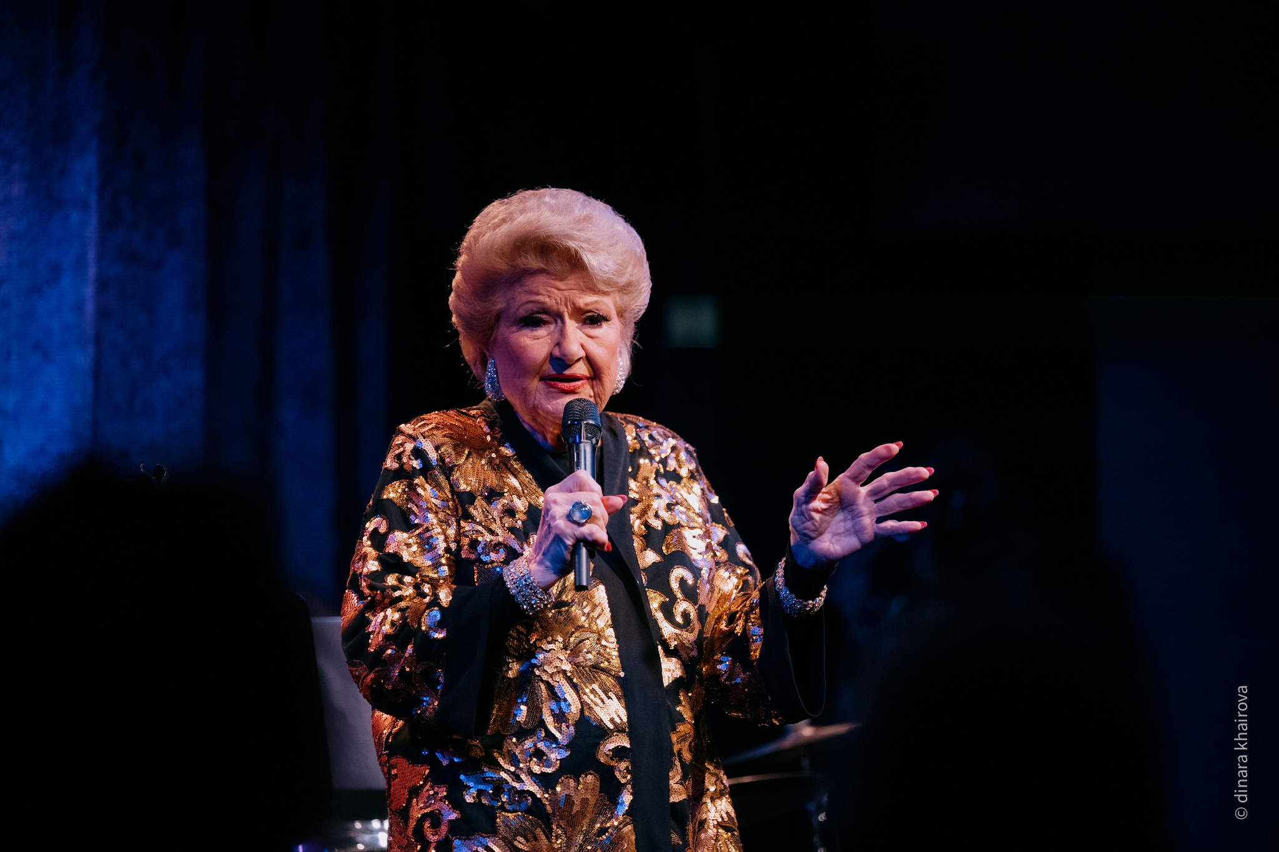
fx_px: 5506
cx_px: 640
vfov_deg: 8.9
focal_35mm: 155
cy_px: 426
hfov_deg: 13.3
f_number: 2.8
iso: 1000
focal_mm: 155
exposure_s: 1/320
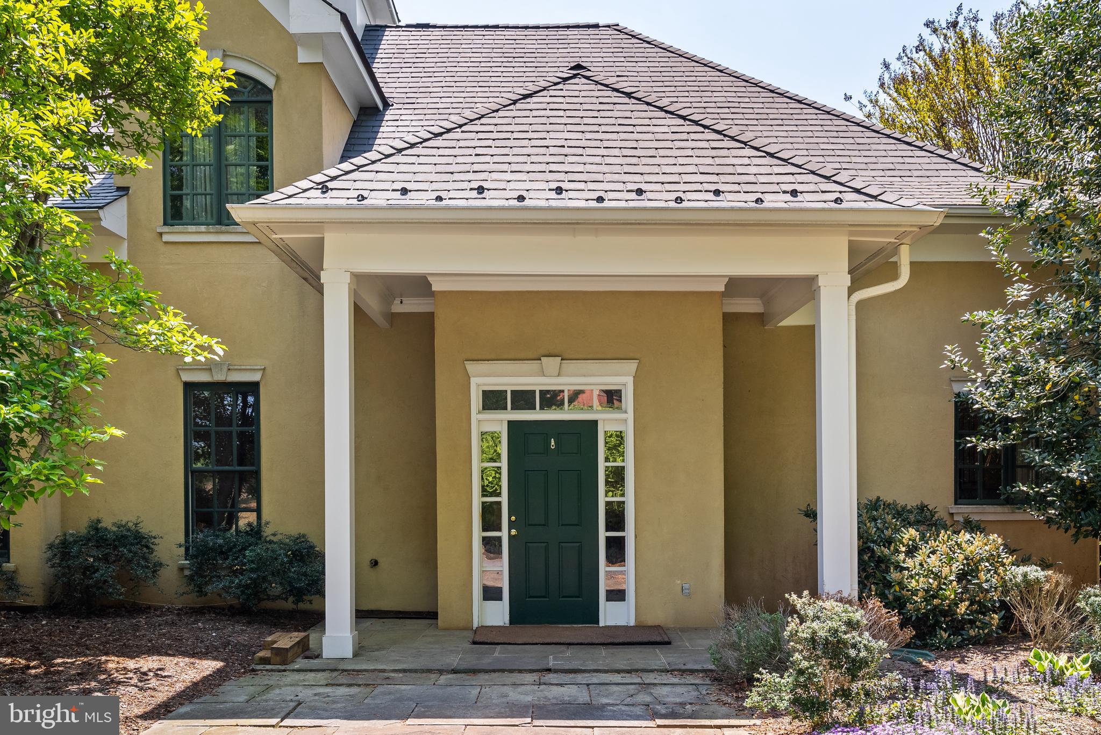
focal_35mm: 32
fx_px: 979
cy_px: 368
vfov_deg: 41.1
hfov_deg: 58.7
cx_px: 550
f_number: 8
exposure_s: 1/200
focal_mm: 32
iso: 200
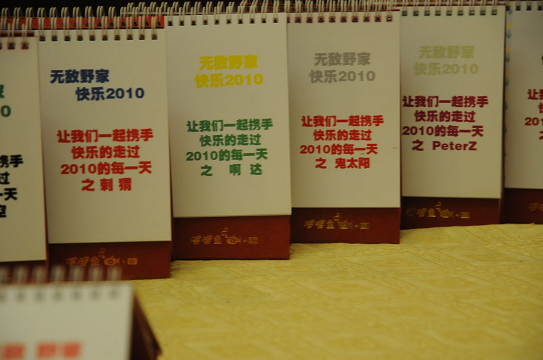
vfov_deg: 10.7
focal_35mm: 128
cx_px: 272
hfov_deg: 16.1
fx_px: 1920
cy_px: 180
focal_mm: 85
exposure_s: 1/13
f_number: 5.6
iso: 800
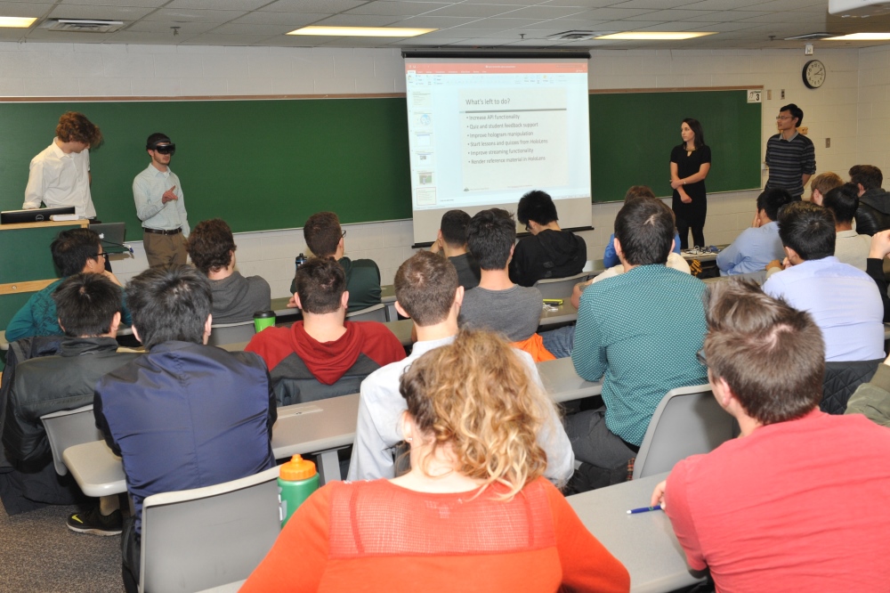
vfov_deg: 33.4
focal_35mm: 40
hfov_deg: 48.5
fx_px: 989
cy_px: 296
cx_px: 445
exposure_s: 1/60
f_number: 10
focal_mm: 40
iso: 1600
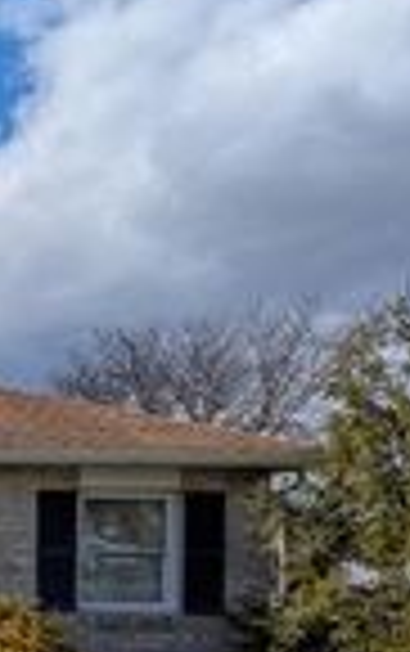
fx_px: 909
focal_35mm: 51
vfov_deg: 37.5
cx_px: -324
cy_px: 560
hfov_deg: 19.3
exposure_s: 1/4367
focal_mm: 1.83
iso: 51
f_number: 2.2
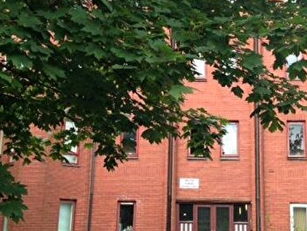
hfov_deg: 32.1
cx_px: 183
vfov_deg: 24.4
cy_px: 112
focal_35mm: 60
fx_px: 532
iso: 50
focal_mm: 4.12
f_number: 2.4
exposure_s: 1/181
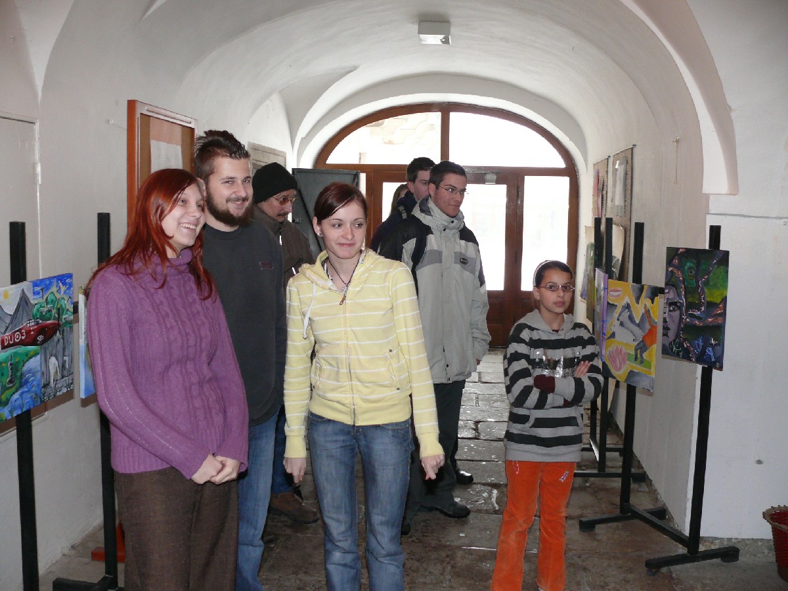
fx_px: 797
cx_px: 394
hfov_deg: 52.6
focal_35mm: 35
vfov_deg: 40.7
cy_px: 296
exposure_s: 1/30
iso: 200
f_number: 2.8
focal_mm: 7.4
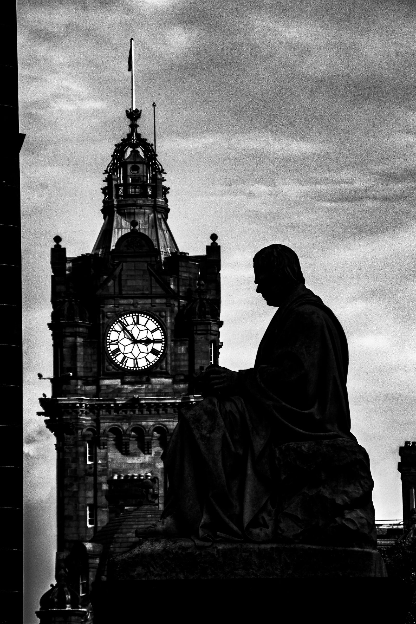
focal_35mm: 300
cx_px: 208
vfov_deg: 6.9
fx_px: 5200
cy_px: 312
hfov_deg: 4.6
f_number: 11
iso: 400
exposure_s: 1/400
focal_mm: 200
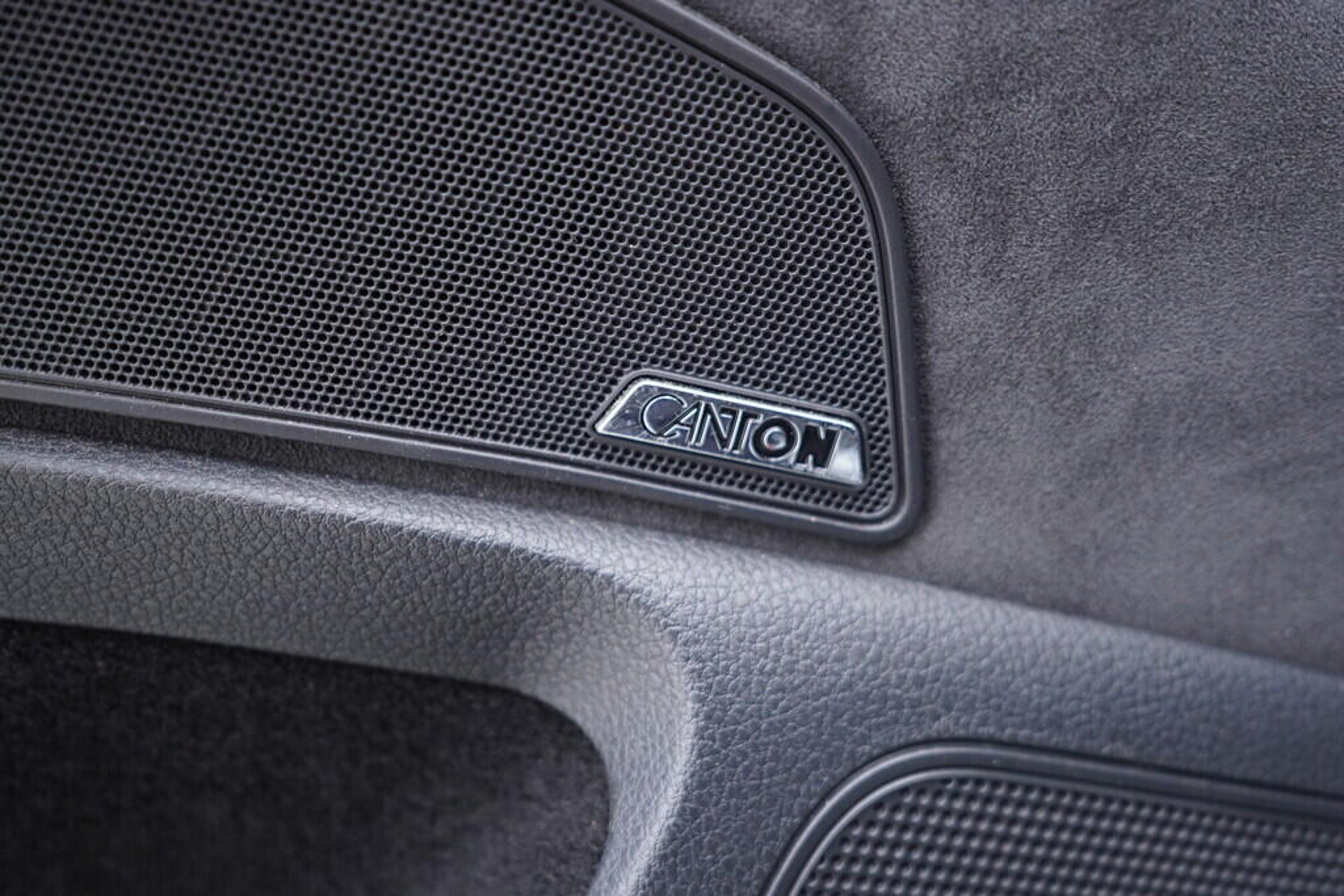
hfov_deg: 53.1
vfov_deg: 36.9
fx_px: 1344
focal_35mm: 36
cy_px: 448
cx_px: 672
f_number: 2.8
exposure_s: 1/40
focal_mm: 24
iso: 500
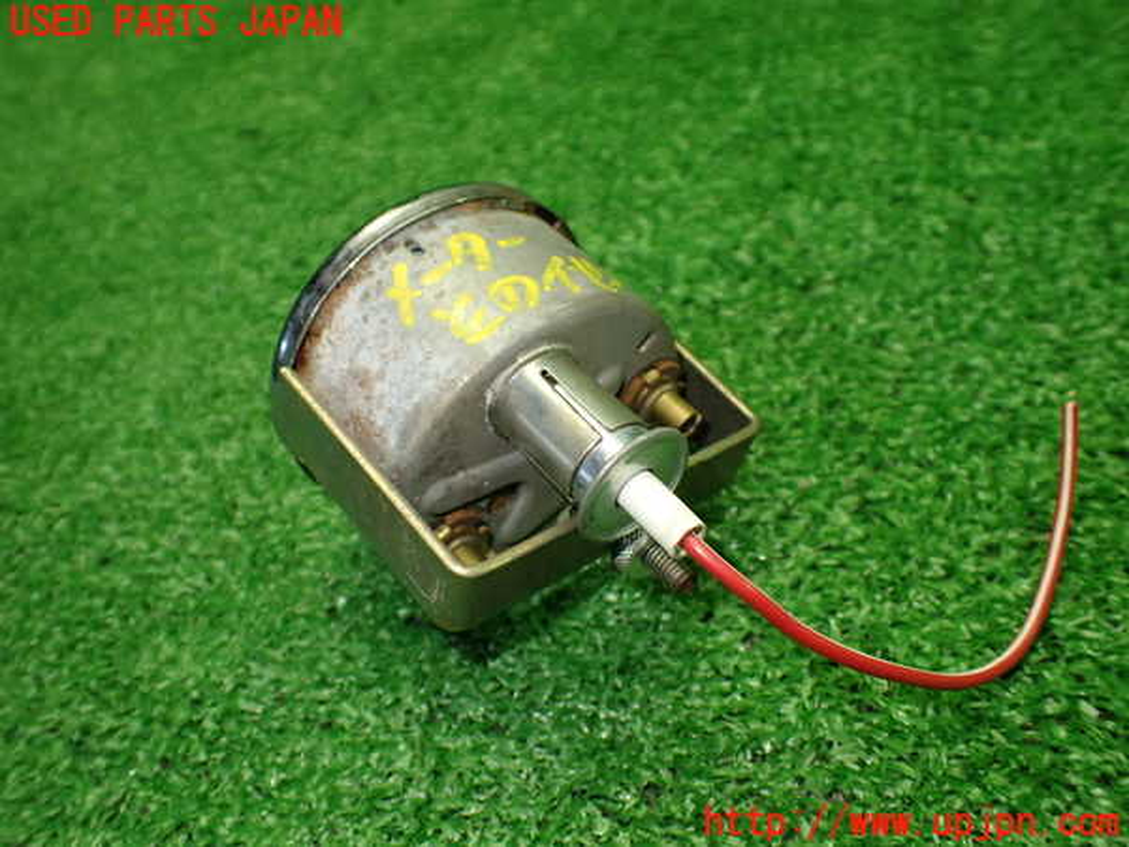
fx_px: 978
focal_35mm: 30
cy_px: 424
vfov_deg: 46.8
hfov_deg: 60.0
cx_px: 564
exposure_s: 1/125
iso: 400
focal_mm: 5.4
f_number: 2.3
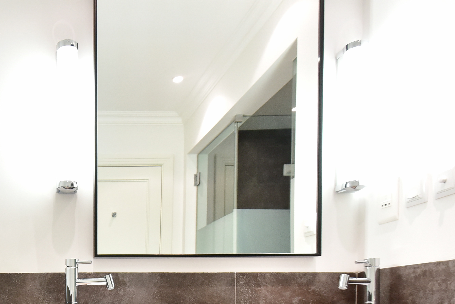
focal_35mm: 36
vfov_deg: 33.2
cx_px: 47
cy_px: 317
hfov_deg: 47.8
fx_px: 455
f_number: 5.6
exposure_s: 1/60
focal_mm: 16
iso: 2000
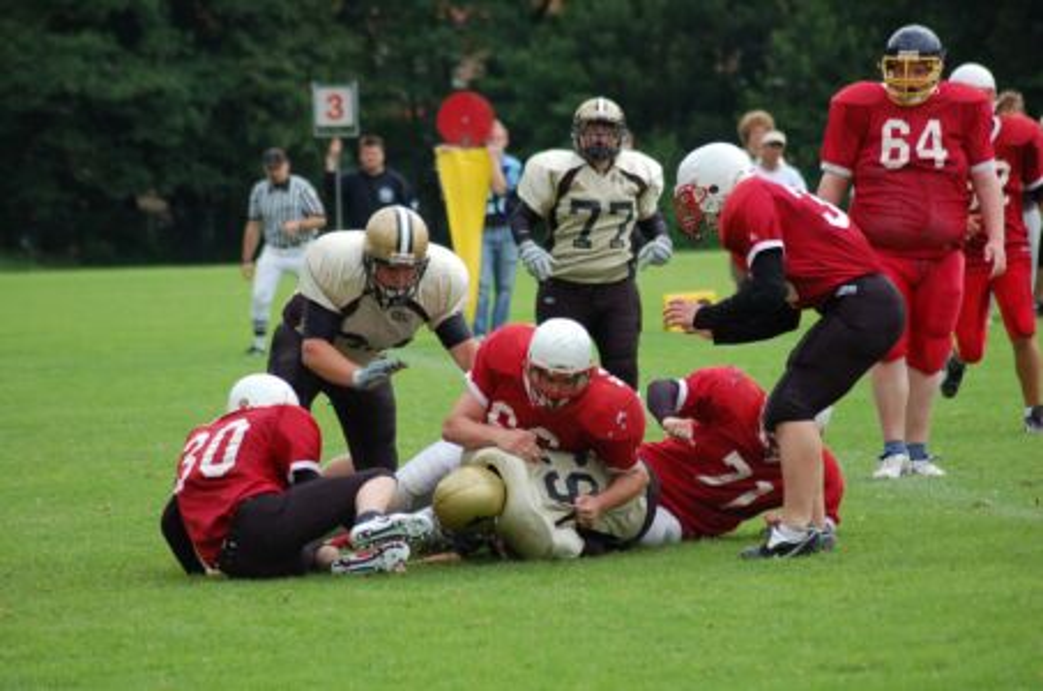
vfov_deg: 6.1
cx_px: 522
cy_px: 346
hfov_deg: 9.2
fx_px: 6505
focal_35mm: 225
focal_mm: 150
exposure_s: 1/1000
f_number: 4.5
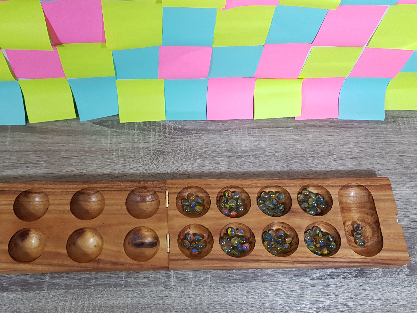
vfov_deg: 42.7
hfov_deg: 54.9
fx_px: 398
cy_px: 189
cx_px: 165
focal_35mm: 33
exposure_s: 1/50
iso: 200
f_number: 1.7
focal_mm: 4.2
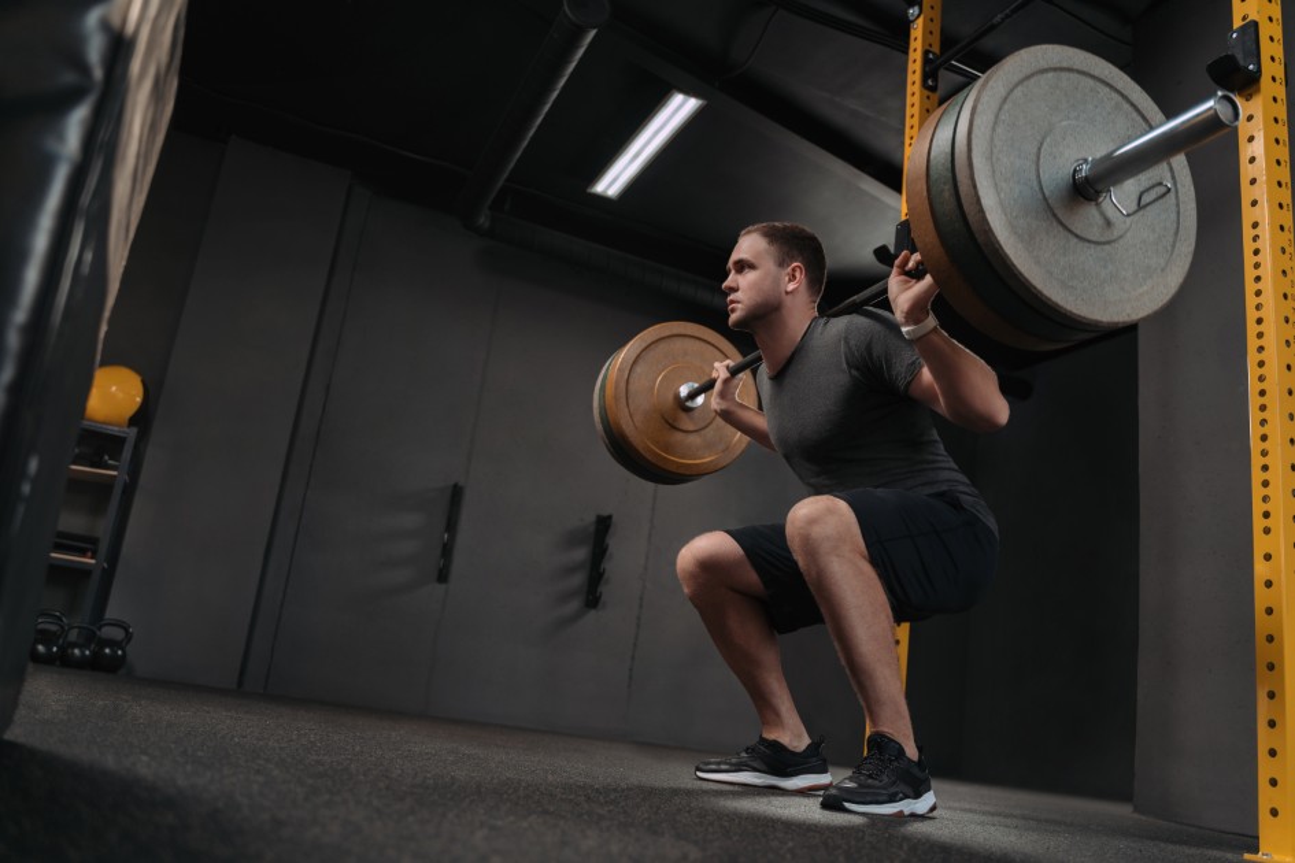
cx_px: 648
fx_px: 1007
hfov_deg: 65.5
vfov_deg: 46.4
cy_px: 432
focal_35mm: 28
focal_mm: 28
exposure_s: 1/250
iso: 250
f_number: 2.8
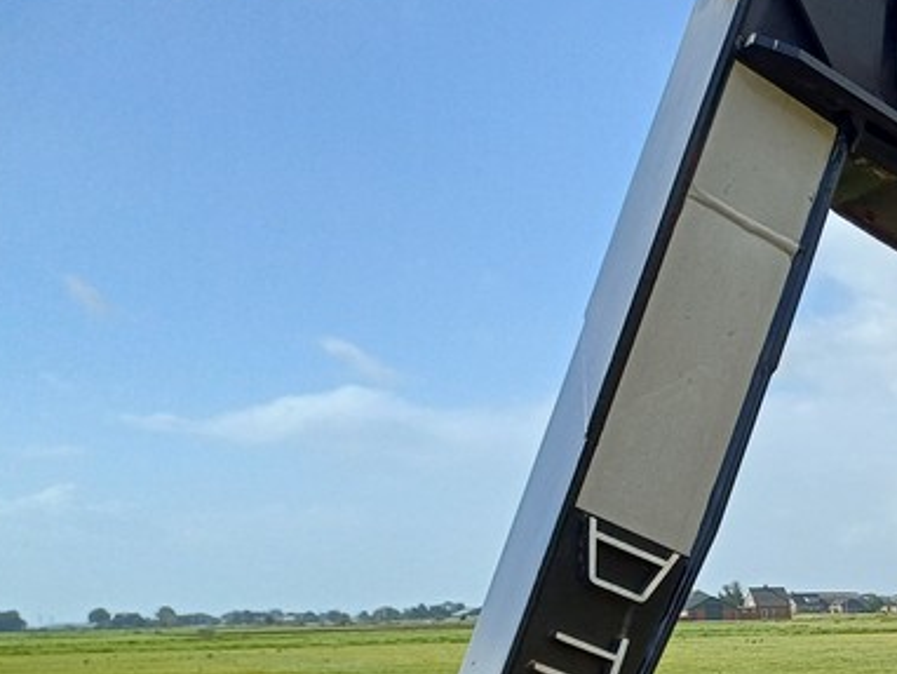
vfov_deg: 20.4
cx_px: 1186
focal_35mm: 67
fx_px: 1737
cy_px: 829
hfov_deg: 24.9
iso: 50
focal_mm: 4.65
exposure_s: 1/1024
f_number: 1.8
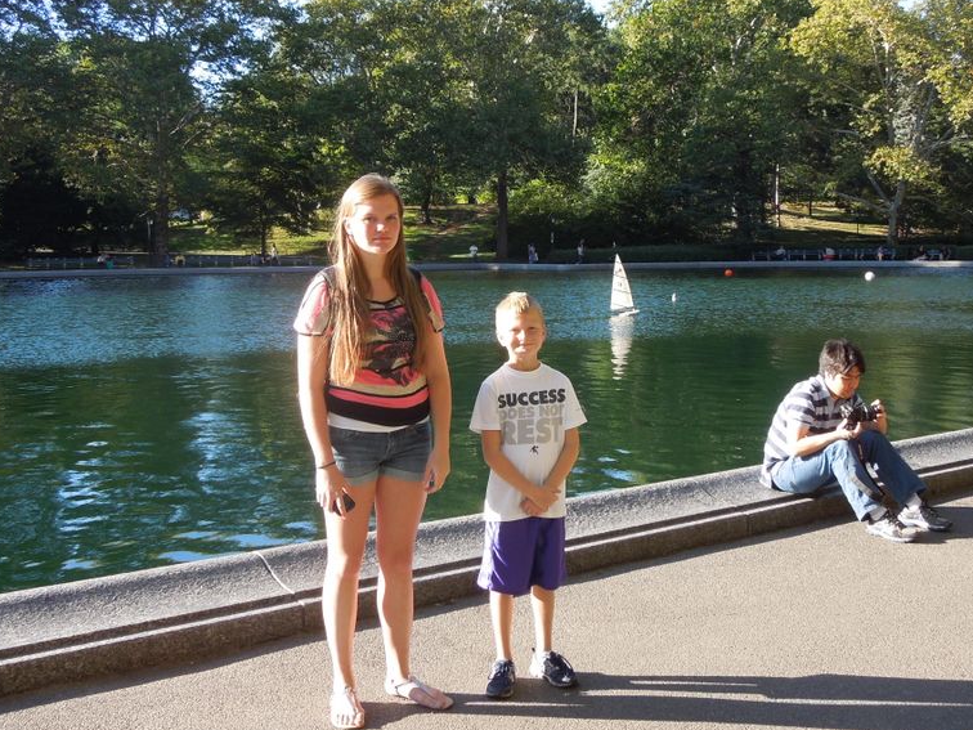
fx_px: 1181
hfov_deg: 44.7
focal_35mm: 42
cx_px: 529
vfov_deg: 34.2
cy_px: 296
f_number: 3.6
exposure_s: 1/200
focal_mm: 5.6
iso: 100
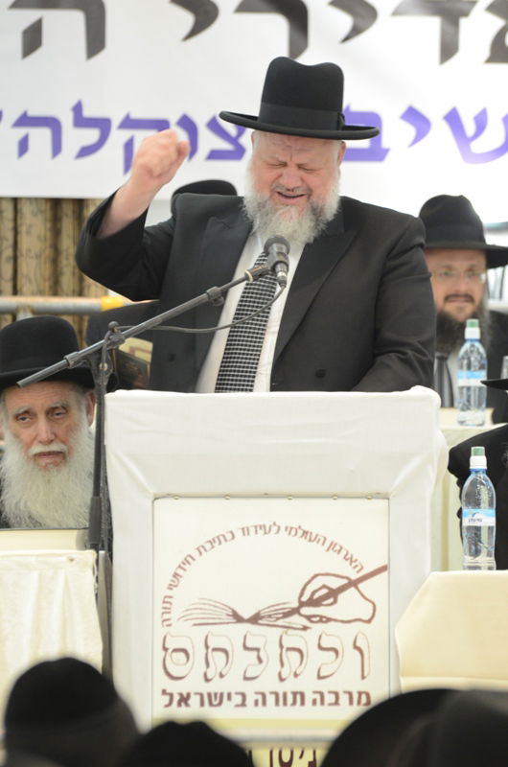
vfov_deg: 6.9
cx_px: 254
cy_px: 384
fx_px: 6377
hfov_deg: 4.6
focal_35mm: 300
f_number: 5.6
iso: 1600
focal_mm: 200
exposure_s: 1/50
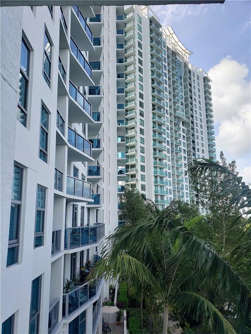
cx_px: 126
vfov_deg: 67.3
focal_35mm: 26
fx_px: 251
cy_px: 167
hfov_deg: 53.1
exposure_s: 1/917
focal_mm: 4.3
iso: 50
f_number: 2.4
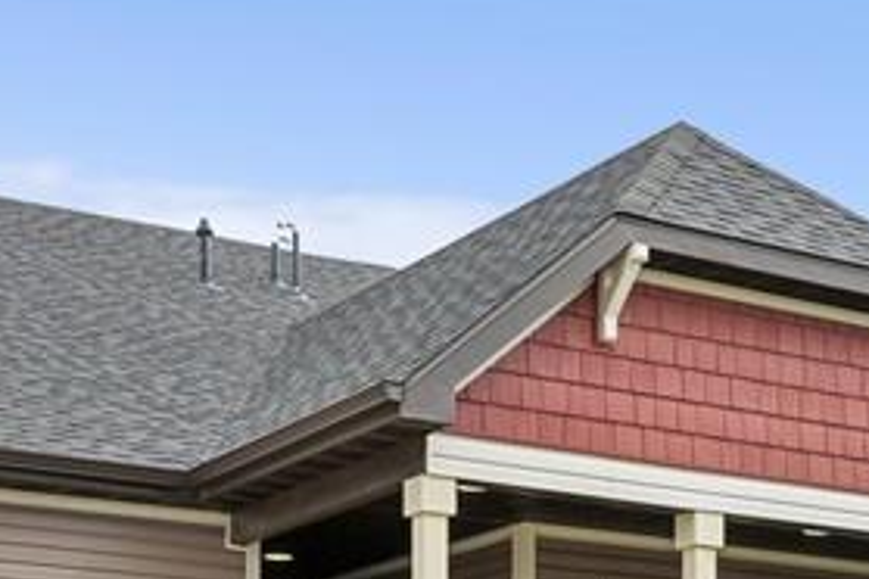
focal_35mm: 88
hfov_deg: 23.0
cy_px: 965
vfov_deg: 14.1
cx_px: 620
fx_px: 2124
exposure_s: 1/60
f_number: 11
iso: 100
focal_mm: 24
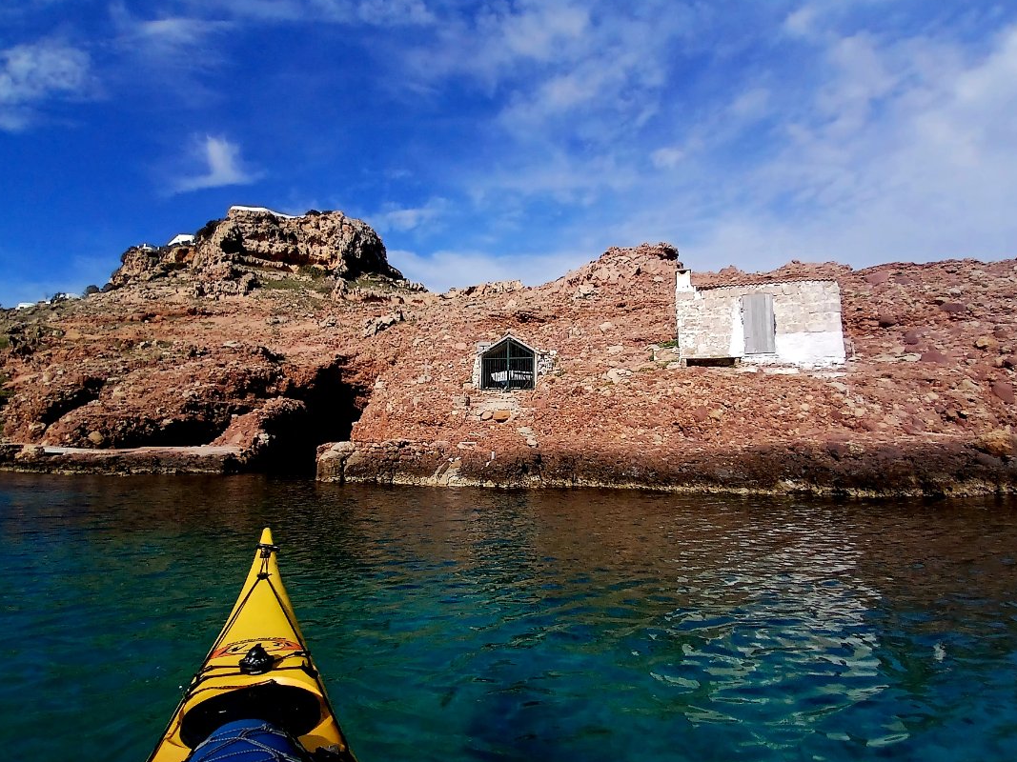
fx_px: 529
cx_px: 500
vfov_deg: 71.6
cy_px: 376
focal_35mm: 18
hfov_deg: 87.8
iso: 50
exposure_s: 1/1667
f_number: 2.2
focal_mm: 1.4
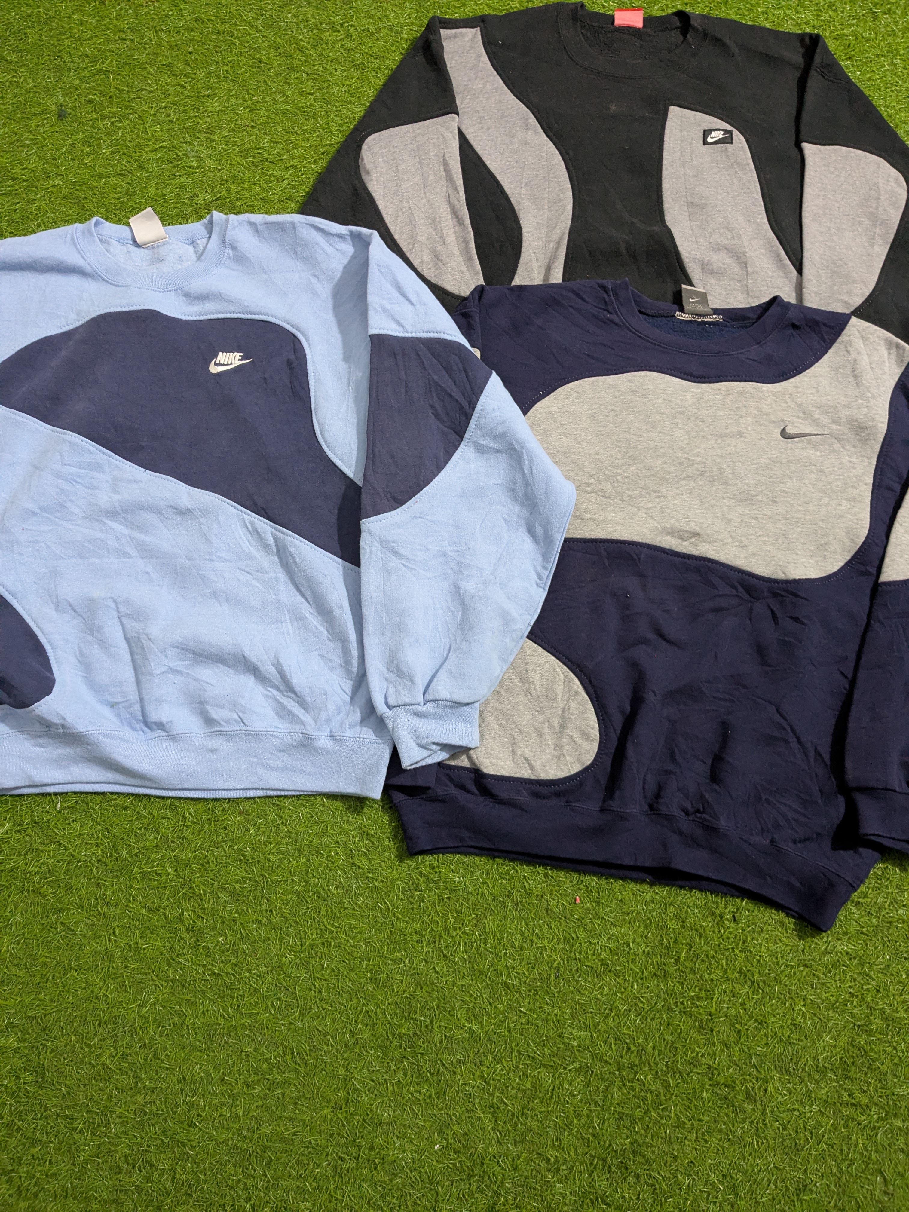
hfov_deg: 51.4
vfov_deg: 65.3
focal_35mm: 27
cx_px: 454
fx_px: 945
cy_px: 606
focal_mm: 4.38
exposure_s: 1/33.3
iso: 445
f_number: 1.73
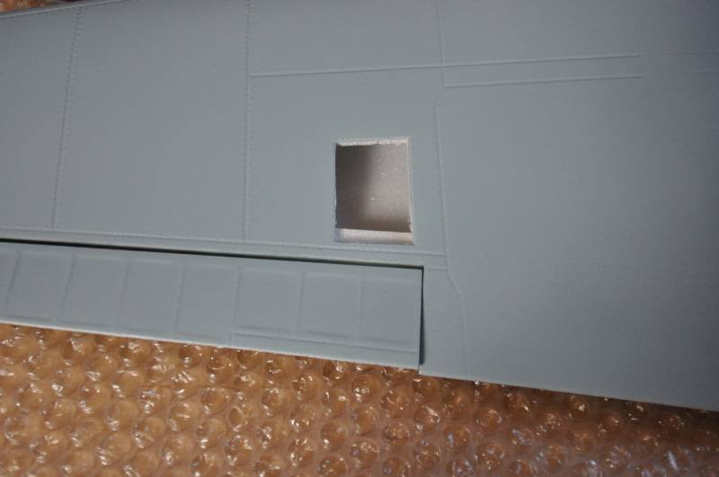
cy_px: 238
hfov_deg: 53.2
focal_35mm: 36
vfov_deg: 36.8
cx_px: 360
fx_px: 718
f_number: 4
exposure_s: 1/400
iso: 1600
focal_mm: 24
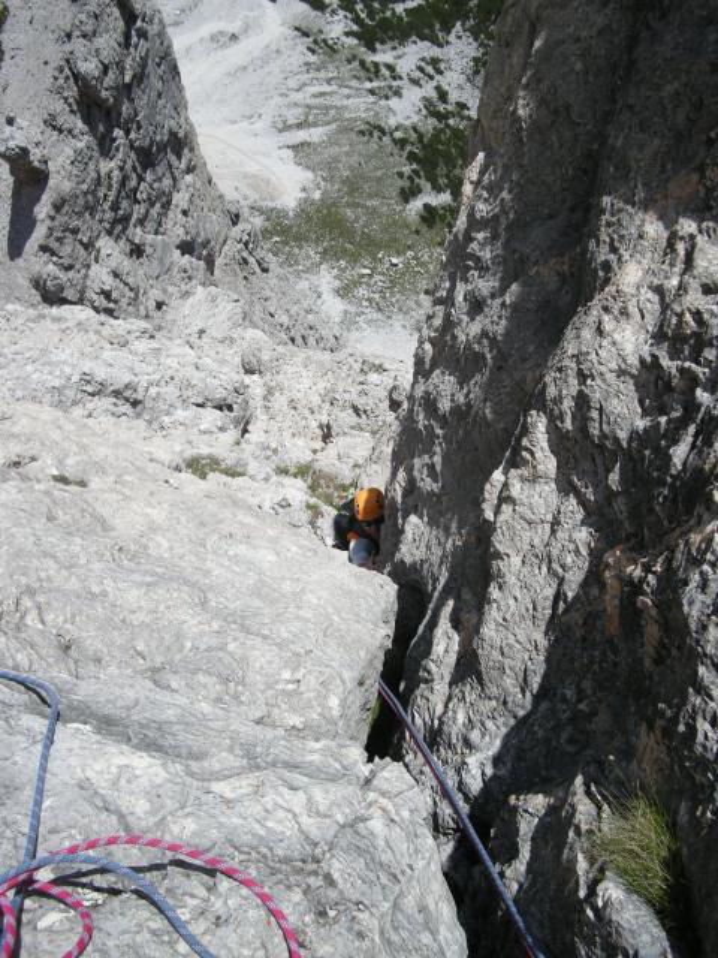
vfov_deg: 50.1
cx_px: 359
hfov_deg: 38.7
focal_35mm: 37
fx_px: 1023
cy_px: 479
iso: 64
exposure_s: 1/204
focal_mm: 7.9
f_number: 8
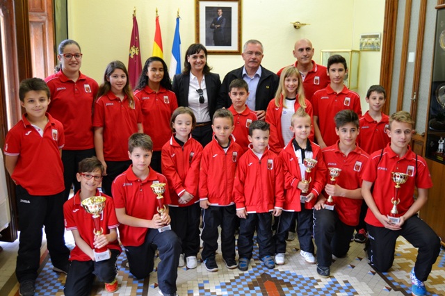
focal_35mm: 30
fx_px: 371
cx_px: 222
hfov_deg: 62.0
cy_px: 148
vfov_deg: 43.6
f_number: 3.5
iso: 640
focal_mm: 20
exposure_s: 1/60
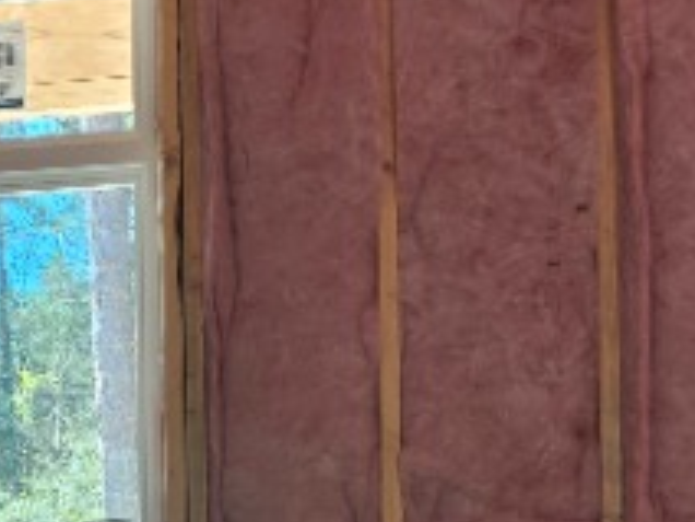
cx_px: -203
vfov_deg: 14.4
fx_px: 2008
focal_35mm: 100
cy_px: 604
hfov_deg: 18.3
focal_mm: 5.54
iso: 80
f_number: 1.8
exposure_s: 1/180
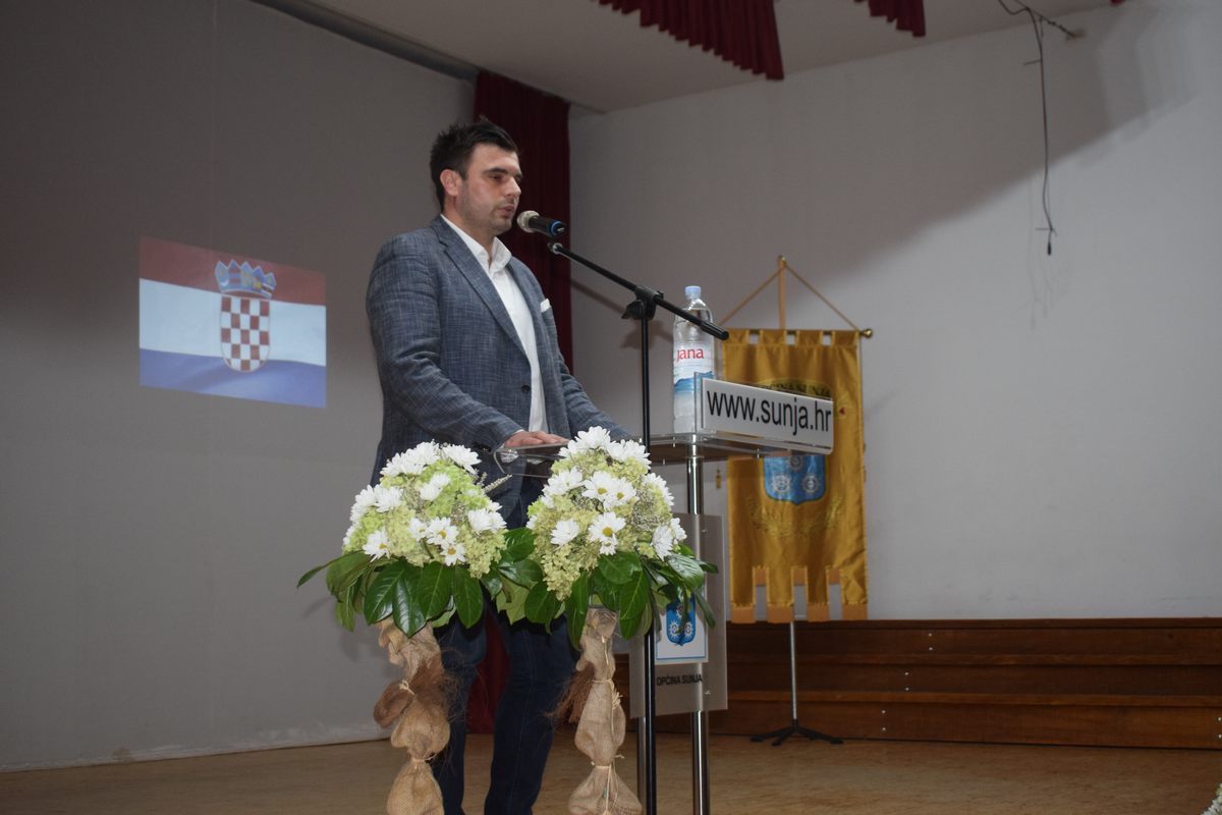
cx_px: 611
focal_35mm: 51
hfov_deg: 38.9
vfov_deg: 26.5
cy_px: 408
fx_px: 1731
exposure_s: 1/60
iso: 1250
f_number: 4.5
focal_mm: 34
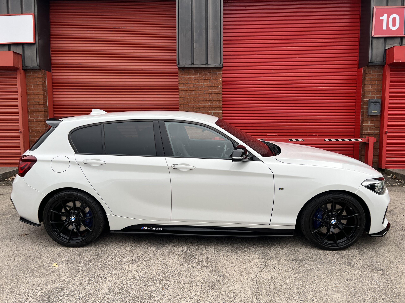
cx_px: 202
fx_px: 304
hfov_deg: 67.3
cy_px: 152
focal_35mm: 26
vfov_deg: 53.1
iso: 50
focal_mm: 5.7
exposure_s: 1/924
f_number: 1.5
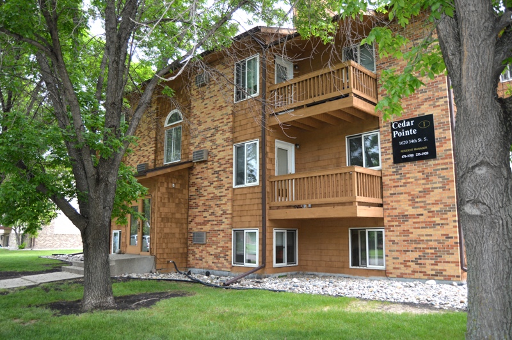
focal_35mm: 27
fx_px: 384
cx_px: 256
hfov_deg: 67.4
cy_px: 170
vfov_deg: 47.9
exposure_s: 1/125
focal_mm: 18
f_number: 3.5
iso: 100
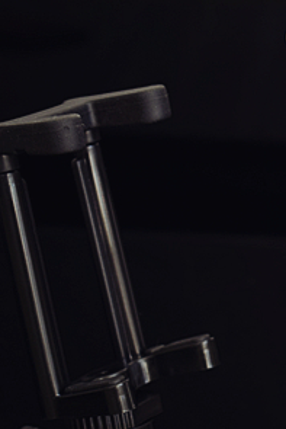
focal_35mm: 195
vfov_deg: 10.5
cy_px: 223
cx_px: 505
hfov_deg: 6.9
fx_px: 2321
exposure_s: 1/10
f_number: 5.3
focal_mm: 48
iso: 100
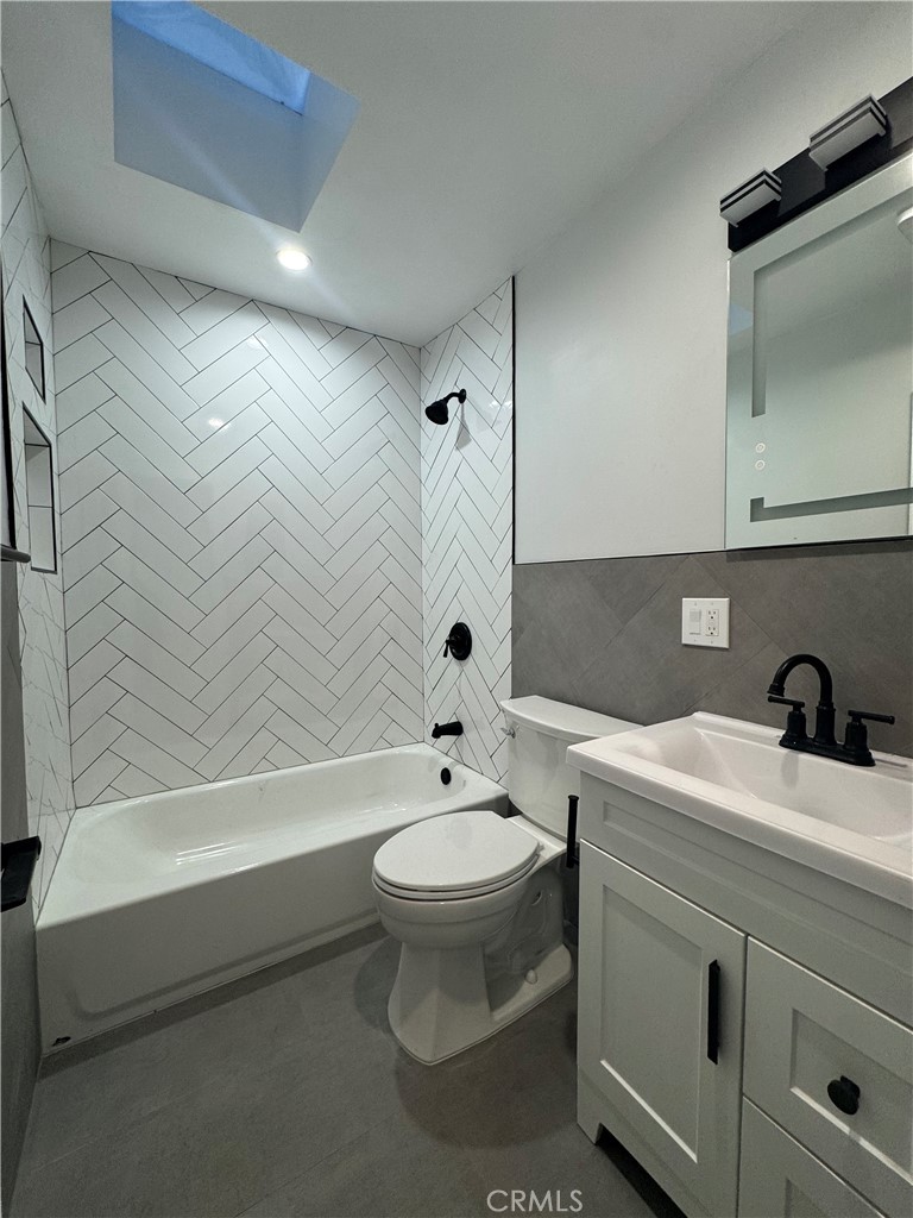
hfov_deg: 85.7
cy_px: 609
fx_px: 492
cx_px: 456
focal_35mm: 14
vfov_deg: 102.1
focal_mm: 2.22
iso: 100
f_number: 2.2
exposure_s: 1/120
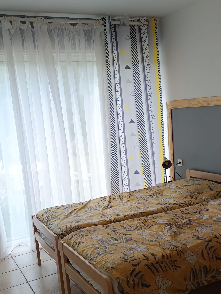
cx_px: 122
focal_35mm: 41
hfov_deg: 35.1
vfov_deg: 45.6
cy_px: 174
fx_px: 349
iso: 99
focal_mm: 5.31
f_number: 1.7
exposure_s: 1/50
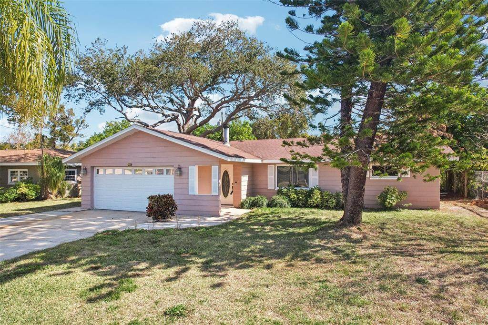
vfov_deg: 57.2
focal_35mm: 22
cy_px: 162
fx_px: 298
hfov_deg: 78.6
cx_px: 244
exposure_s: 1/640
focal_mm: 8.38
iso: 400
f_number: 2.8
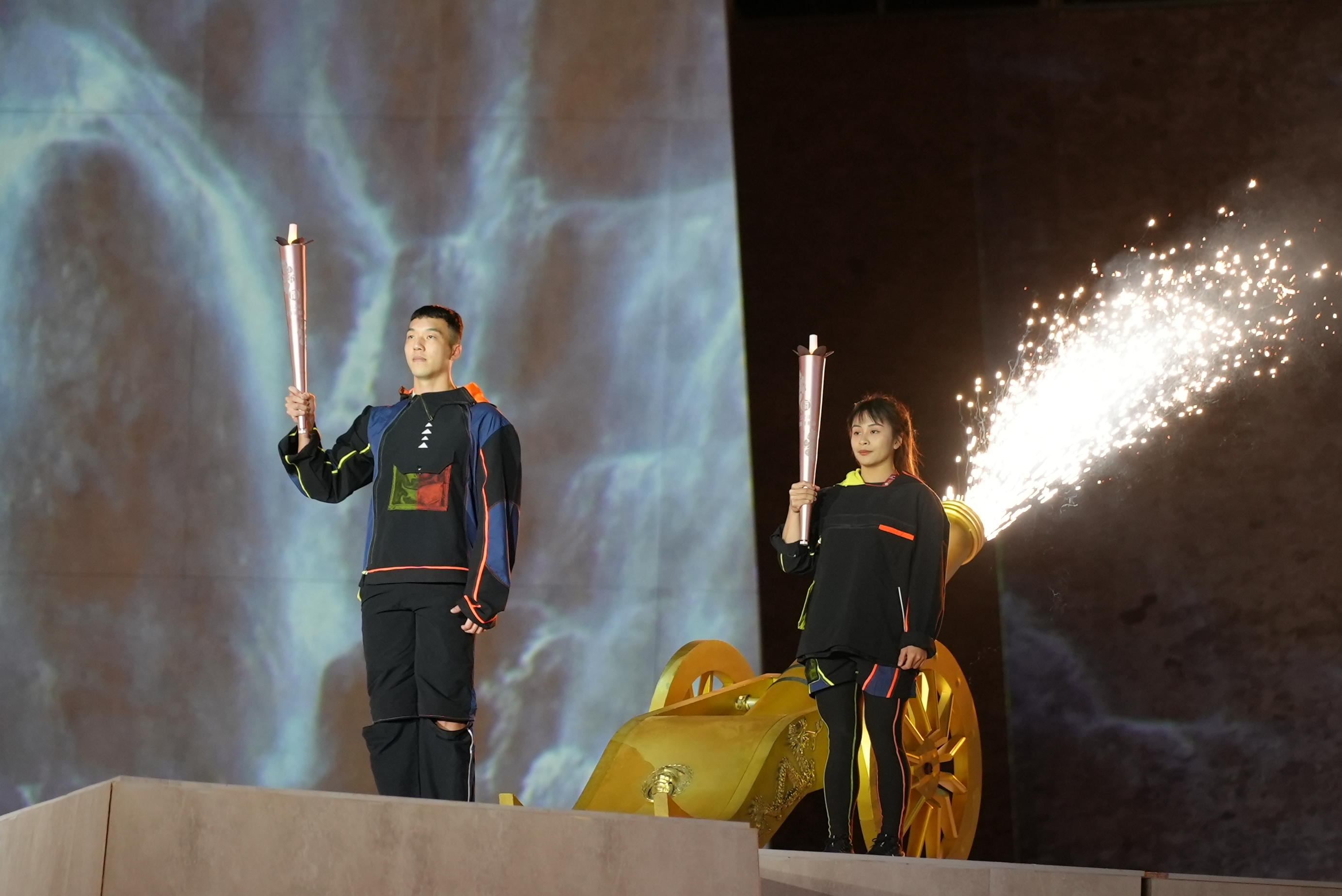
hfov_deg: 9.1
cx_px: 671
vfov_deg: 6.1
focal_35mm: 225
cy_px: 448
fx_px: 8391
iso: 3200
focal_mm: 150
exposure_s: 1/320
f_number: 2.8
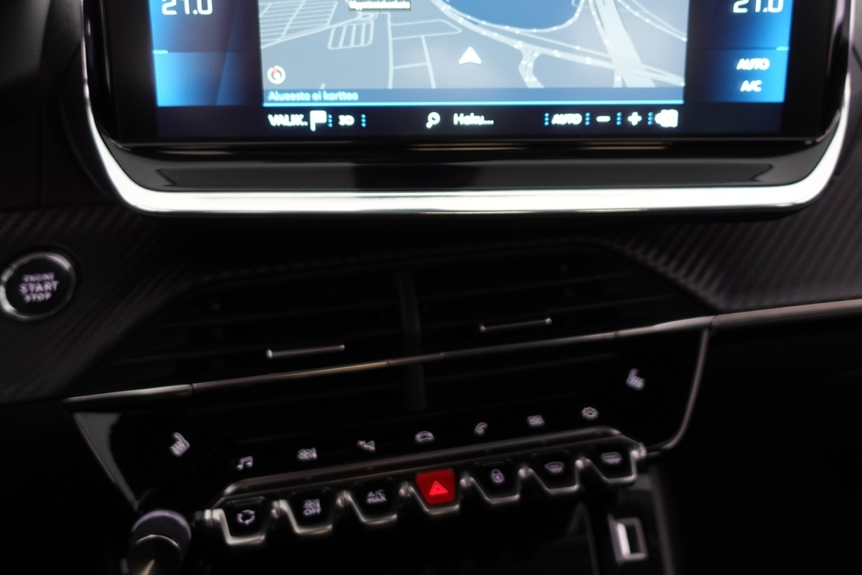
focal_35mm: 32
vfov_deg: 40.6
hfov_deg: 58.7
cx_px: 439
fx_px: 766
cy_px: 195
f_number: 1.8
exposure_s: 1/30
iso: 500
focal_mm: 9.4
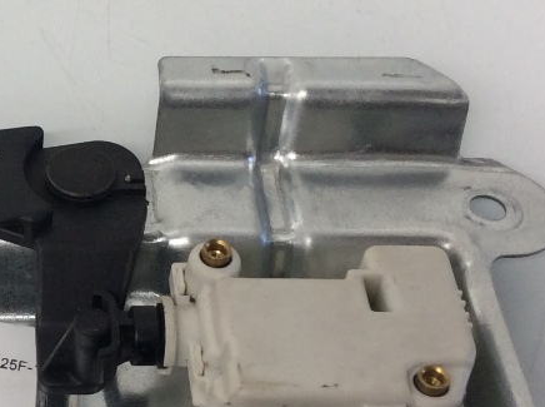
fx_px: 1477
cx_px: -66
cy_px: 278
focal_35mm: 94
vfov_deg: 15.6
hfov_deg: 19.9
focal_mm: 3.3
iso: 40
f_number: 2.4
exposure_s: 1/60
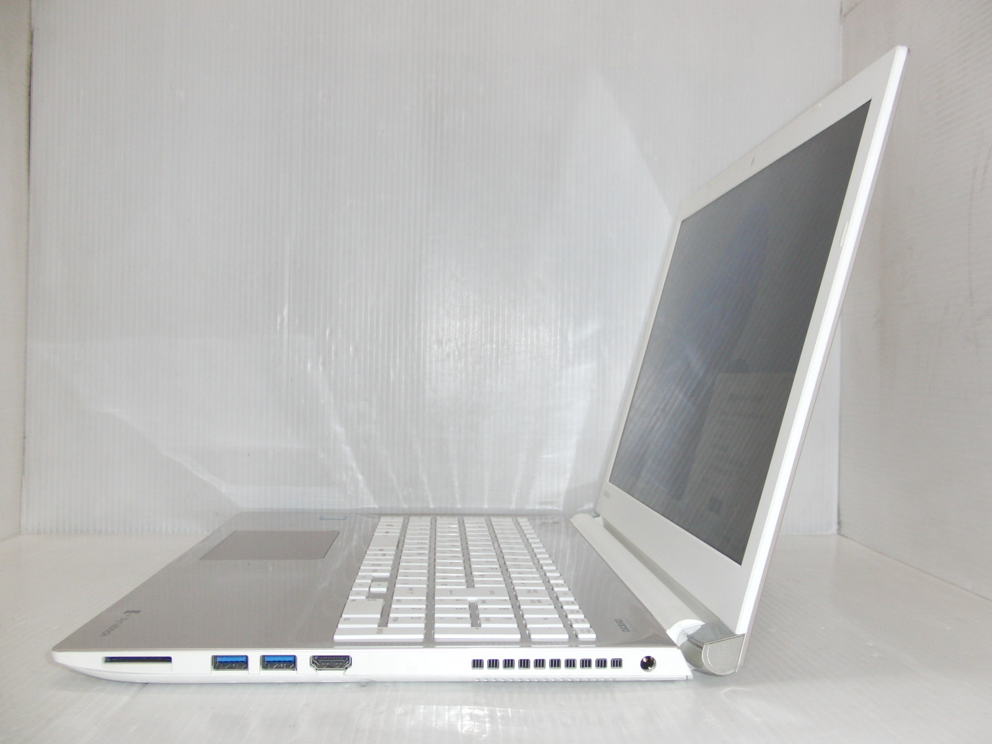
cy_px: 372
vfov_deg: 38.7
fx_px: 1060
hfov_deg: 50.1
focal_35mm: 37
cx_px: 496
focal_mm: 6.42
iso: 250
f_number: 3.6
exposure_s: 1/80
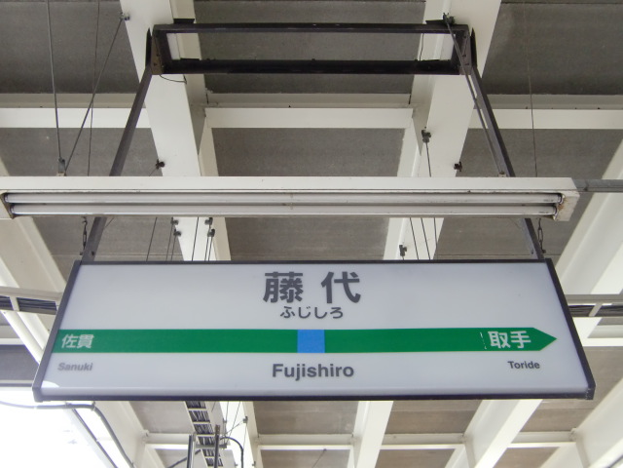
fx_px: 594
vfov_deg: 42.9
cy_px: 234
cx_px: 312
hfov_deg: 55.4
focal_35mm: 33
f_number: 2.7
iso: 320
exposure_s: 1/60
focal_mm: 5.8
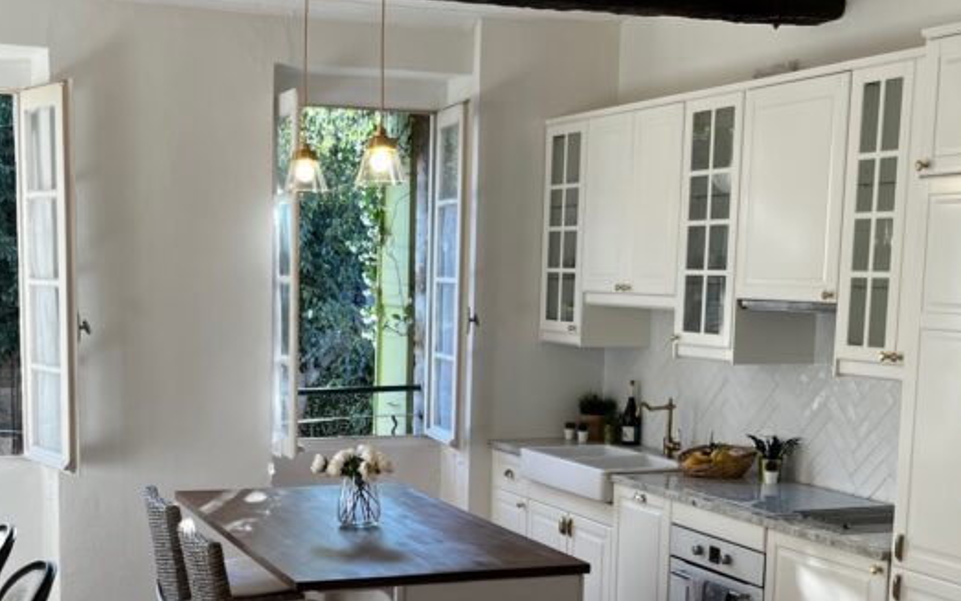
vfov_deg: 23.7
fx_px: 1414
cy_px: 469
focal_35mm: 54
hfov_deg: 37.2
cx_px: 340
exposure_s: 1/169
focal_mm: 5.1
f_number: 1.6
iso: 40
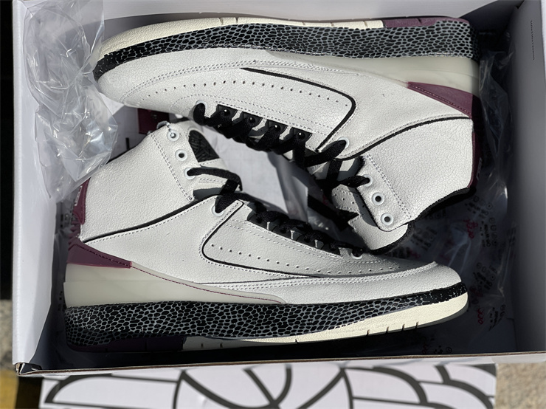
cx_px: 273
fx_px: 1009
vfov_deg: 22.9
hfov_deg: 30.3
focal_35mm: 64
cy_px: 204
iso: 32
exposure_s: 1/4386
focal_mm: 7.5
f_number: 2.2
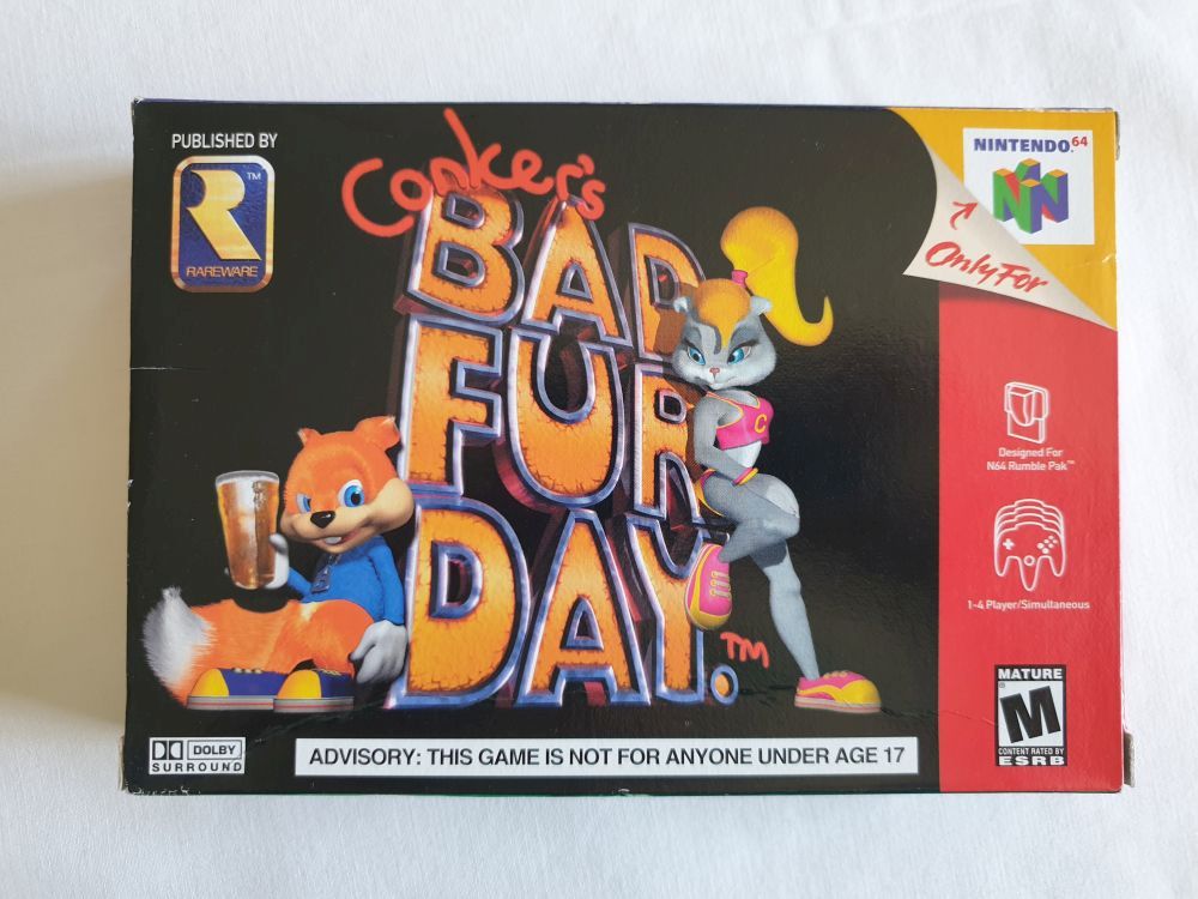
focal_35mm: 26
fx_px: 900
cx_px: 599
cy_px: 450
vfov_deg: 53.1
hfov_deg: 67.3
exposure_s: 1/50
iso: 100
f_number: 1.5
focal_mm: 4.3
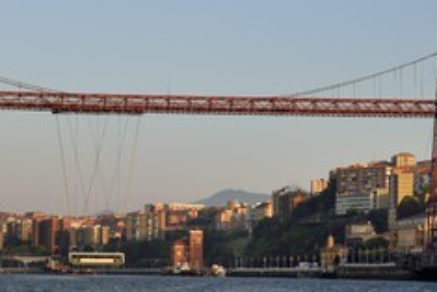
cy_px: 134
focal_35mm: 134
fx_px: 1628
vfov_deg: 10.2
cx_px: 147
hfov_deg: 15.3
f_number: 5.6
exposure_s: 1/800
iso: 200
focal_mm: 75
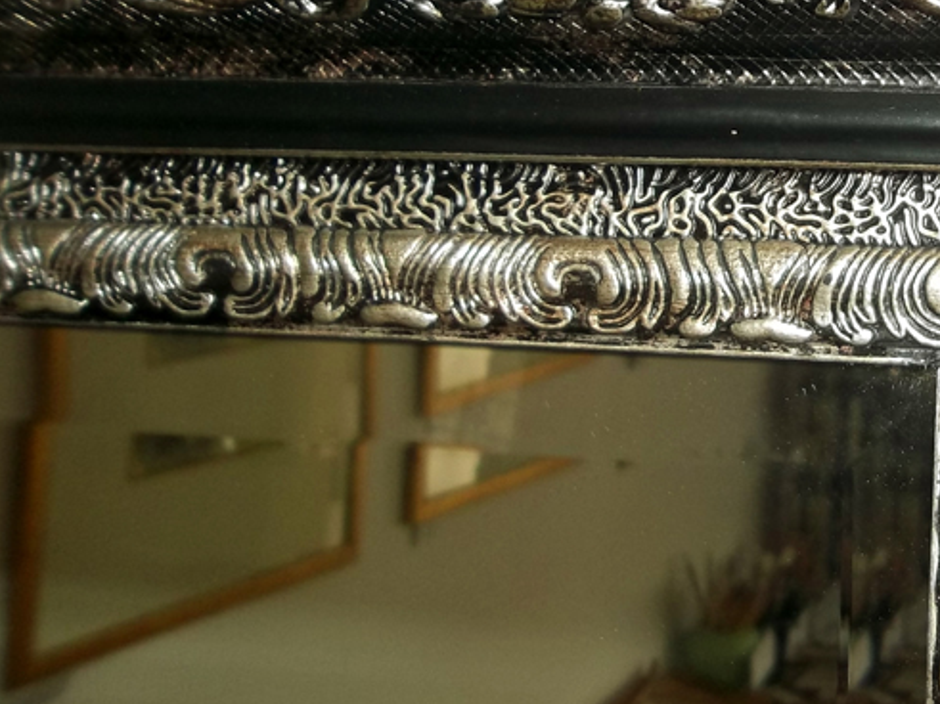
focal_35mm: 44
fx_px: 1195
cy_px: 279
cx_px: 745
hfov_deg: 41.2
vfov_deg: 32.8
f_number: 3.5
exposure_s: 1/30
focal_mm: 4.9
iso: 80
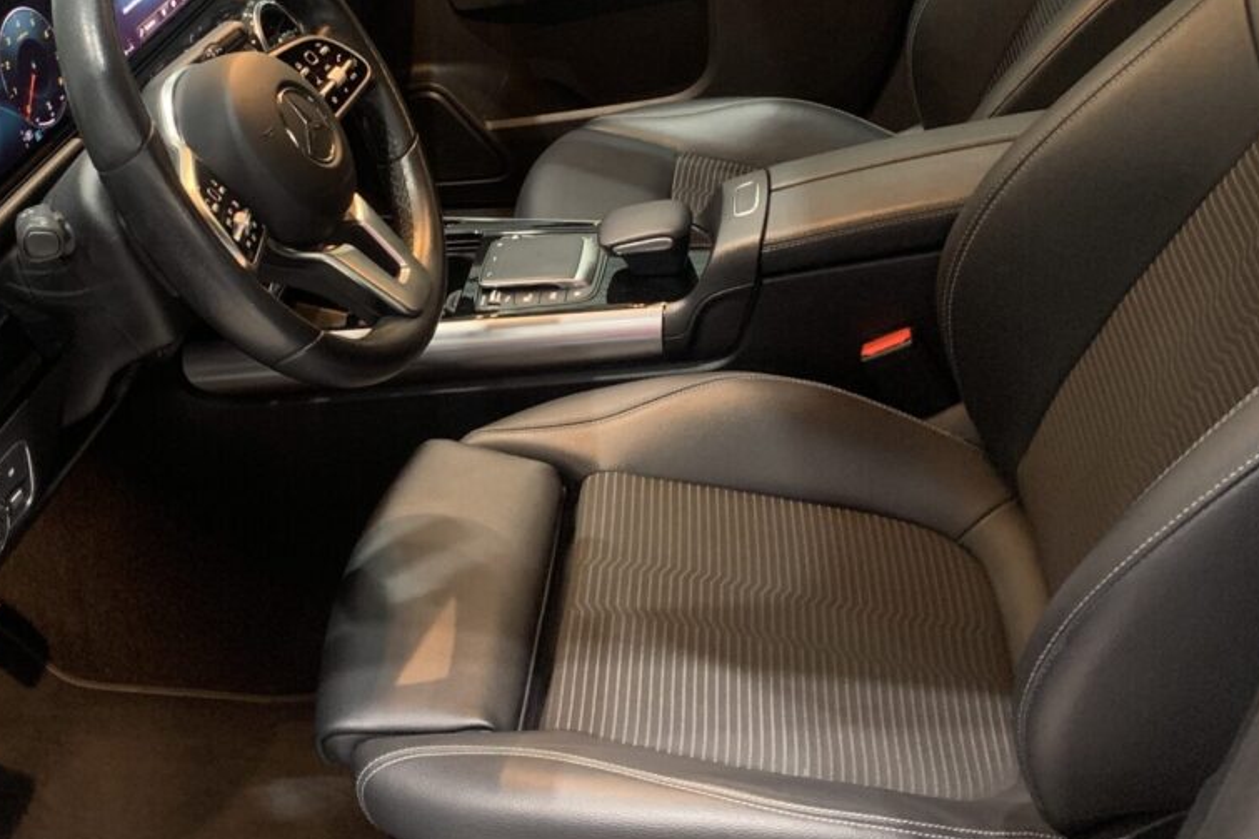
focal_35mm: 43
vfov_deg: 30.8
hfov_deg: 44.9
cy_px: 240
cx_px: 444
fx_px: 1503
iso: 640
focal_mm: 4.25
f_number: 1.8
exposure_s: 1/25
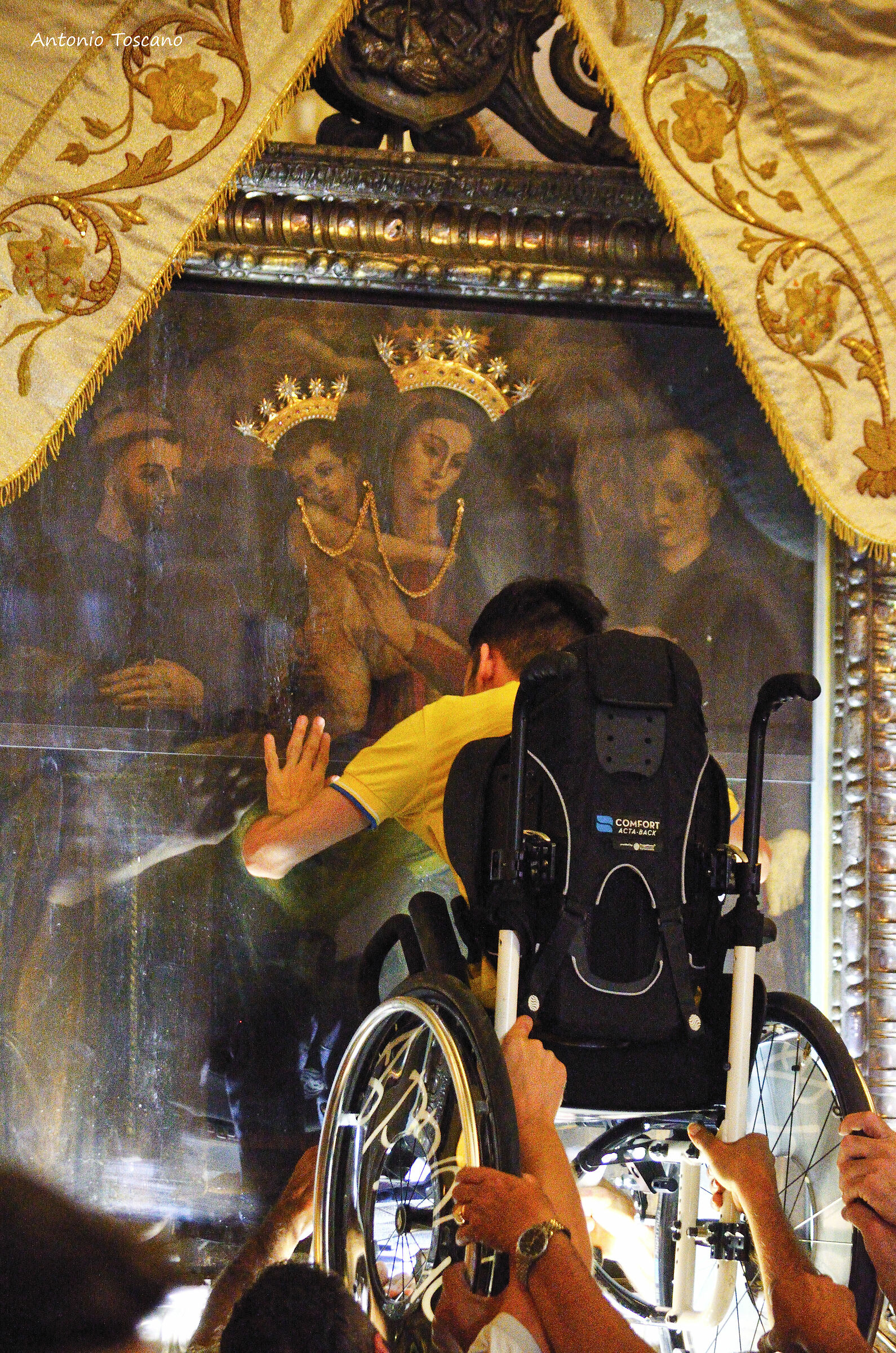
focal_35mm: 174
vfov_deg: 11.8
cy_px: 676
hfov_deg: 7.9
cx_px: 448
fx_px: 6524
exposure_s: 1/250
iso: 3200
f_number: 4.8
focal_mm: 116
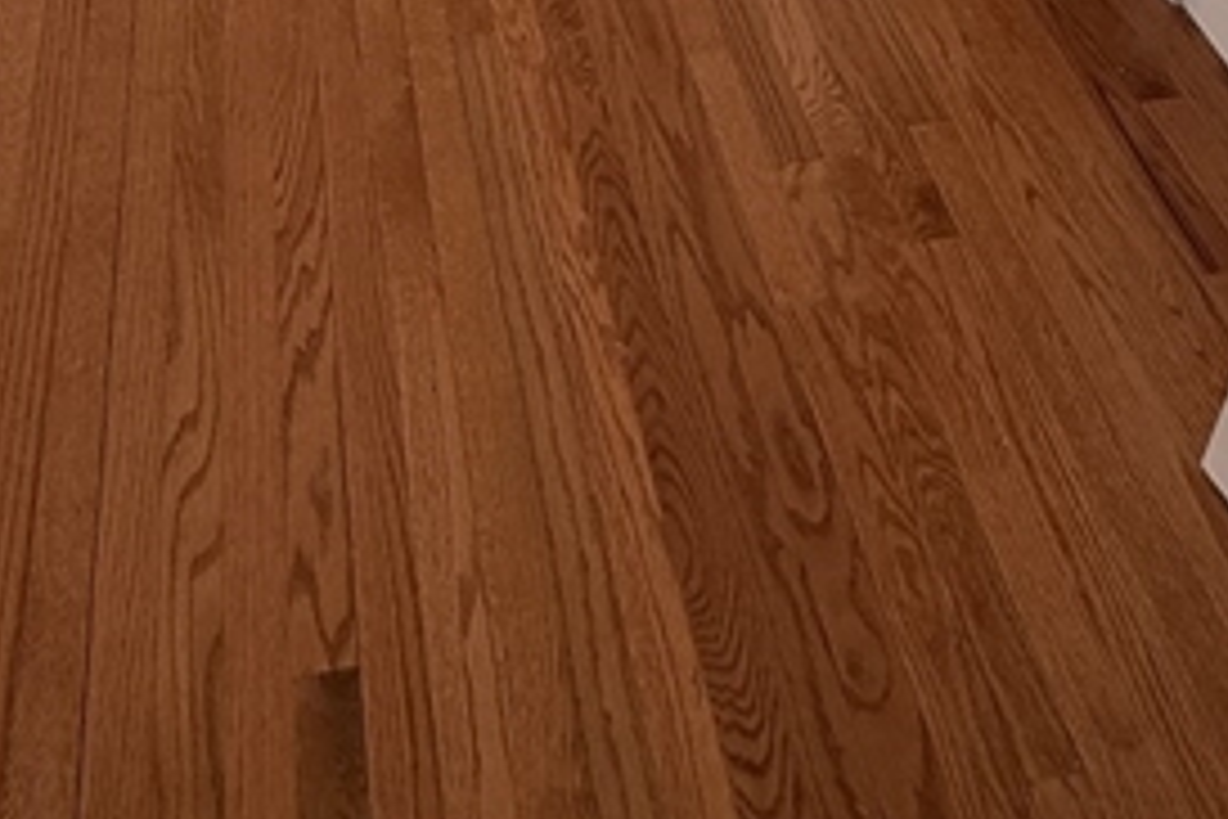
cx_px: 454
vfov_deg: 22.5
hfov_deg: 47.0
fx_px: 1398
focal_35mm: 41
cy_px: -580
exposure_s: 1/291
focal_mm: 2.22
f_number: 2.2
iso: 64
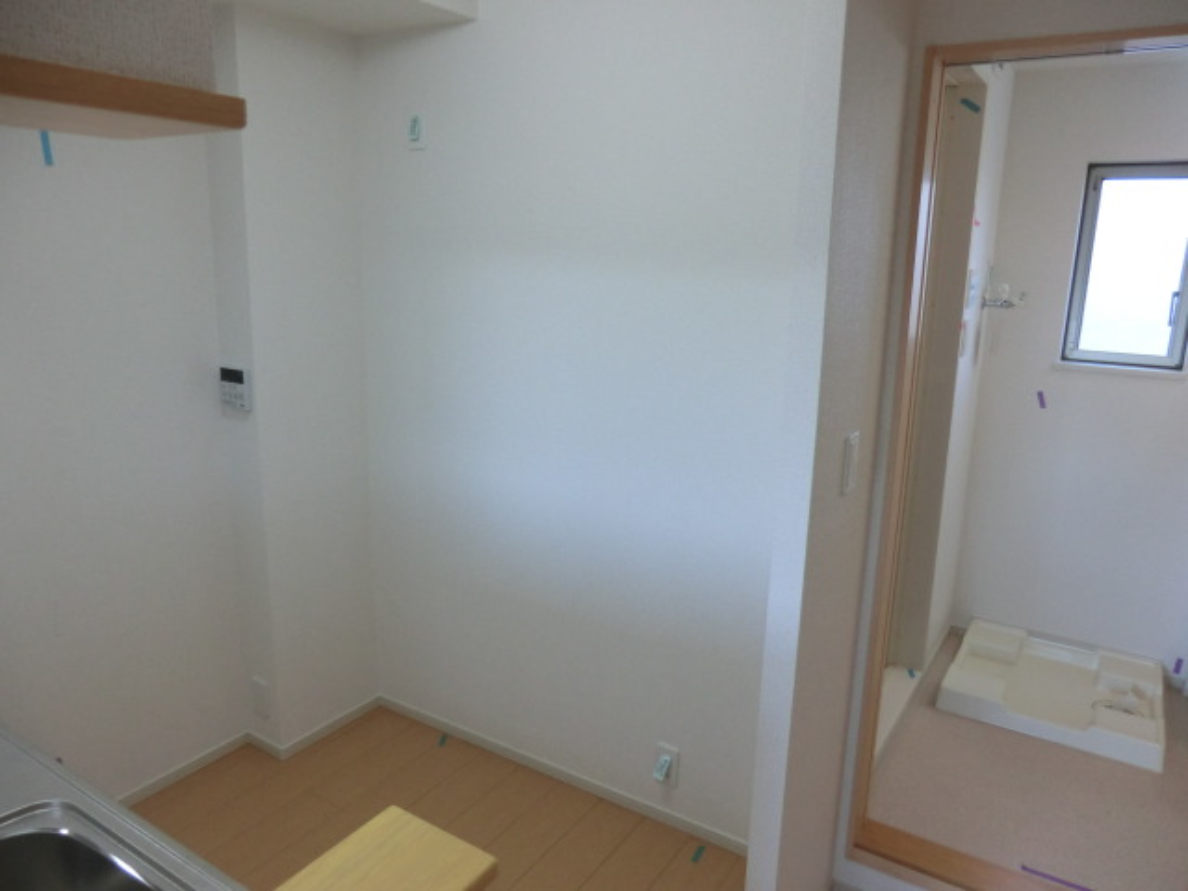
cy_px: 446
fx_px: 824
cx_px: 594
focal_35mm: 24
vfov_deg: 56.8
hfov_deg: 71.6
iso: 160
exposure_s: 1/60
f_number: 3.2
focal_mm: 4.3
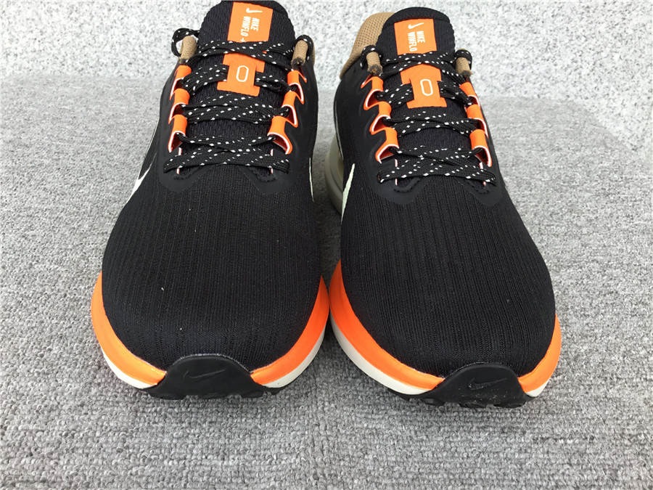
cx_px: 326
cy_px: 245
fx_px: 585
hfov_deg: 58.4
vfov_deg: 45.4
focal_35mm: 31
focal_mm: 3.3
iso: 32
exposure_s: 1/100
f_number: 2.4
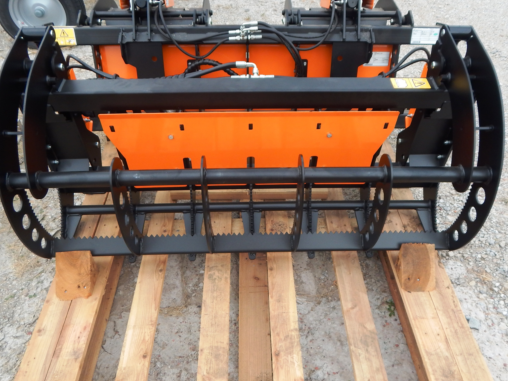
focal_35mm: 28
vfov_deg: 49.7
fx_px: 411
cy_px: 178
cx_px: 260
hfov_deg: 63.4
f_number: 3
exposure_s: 1/160
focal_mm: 4
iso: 125
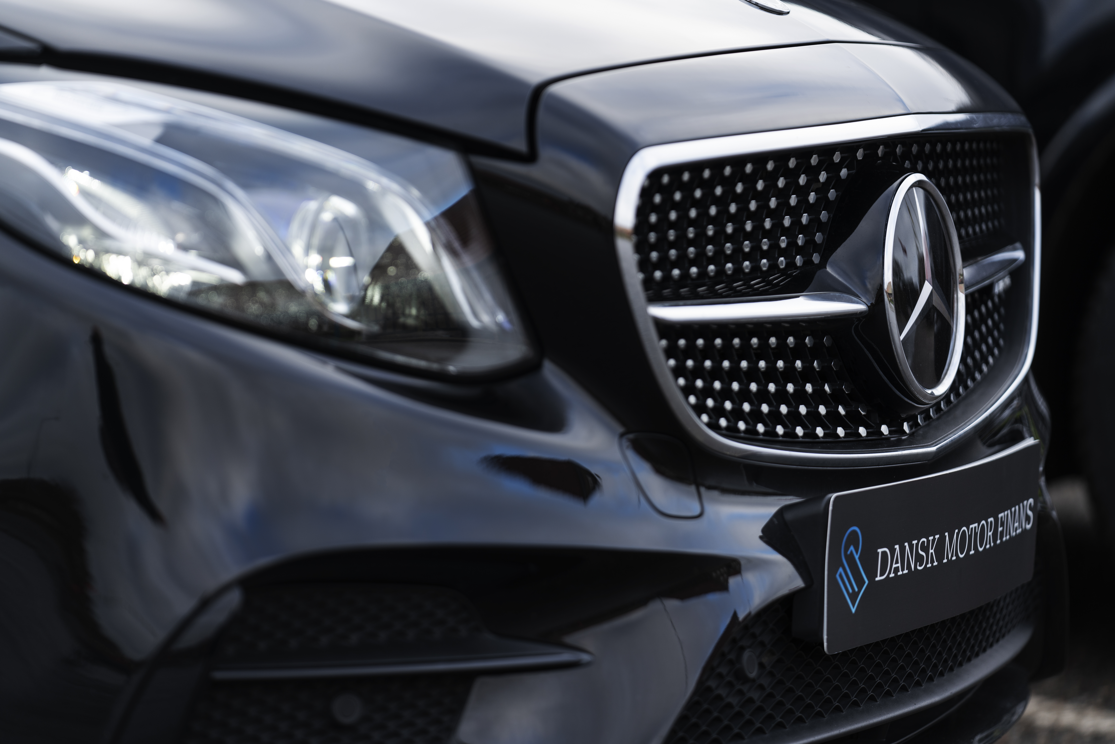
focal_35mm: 152
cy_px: 372
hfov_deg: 13.5
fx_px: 4708
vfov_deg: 9.0
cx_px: 558
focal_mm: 152
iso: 100
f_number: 2.8
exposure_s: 1/250
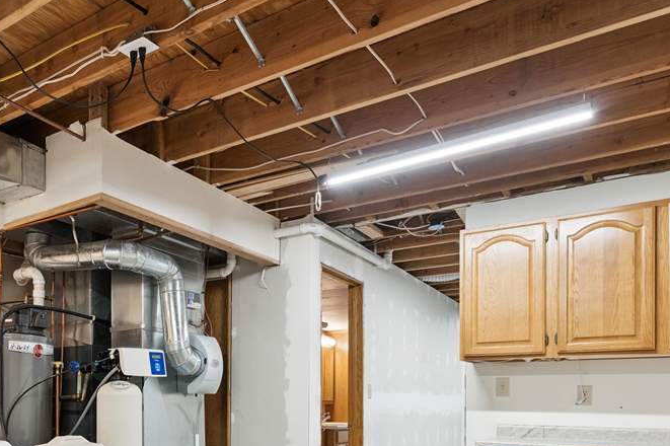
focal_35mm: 31
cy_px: 371
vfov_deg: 40.2
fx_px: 577
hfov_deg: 57.8
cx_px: 184
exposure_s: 1/50
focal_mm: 16
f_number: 8
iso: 1250
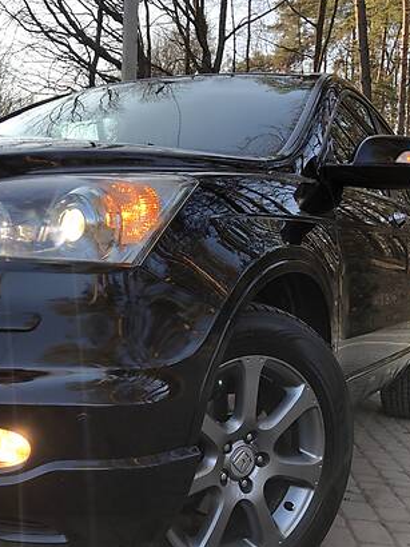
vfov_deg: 45.7
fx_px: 648
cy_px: 311
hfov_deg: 34.9
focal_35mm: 41
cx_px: 152
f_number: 1.8
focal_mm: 4
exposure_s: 1/135
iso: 20
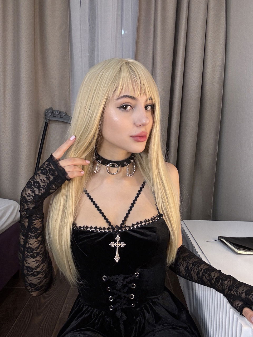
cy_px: 168
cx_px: 126
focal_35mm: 30
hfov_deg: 46.8
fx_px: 292
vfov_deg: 60.0
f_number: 1.9
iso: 100
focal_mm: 2.69
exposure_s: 1/50
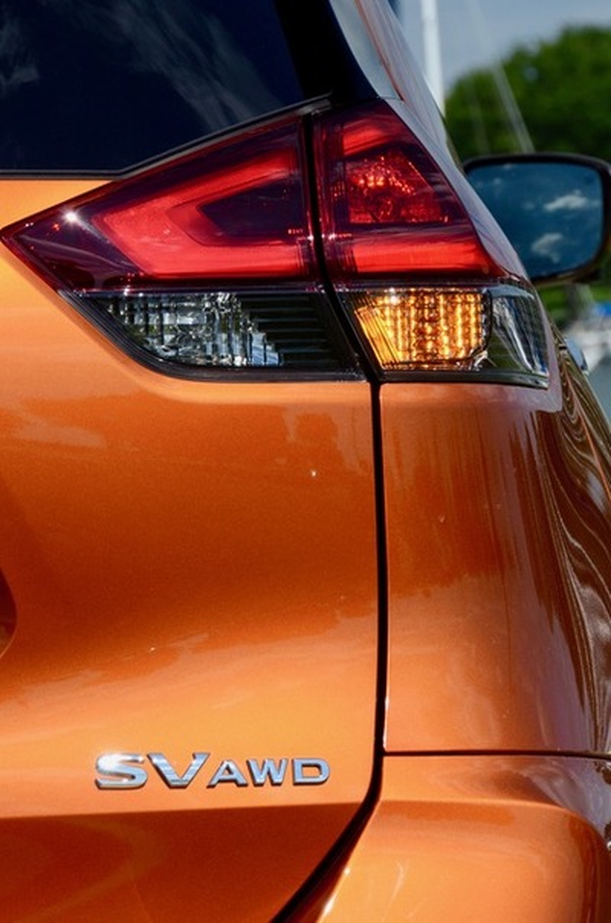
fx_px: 4987
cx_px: 306
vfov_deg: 10.6
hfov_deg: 7.0
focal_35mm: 195
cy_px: 462
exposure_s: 1/2000
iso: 800
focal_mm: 130
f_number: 11
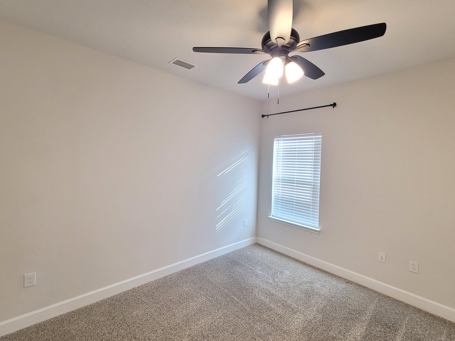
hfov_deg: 98.2
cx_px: 225
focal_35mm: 15
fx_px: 197
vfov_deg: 81.7
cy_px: 167
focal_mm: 2.2
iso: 400
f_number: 2.2
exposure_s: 1/60
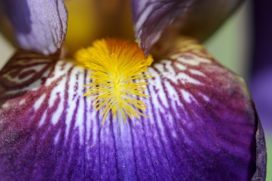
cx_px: 136
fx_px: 1188
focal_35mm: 158
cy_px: 90
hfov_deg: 13.1
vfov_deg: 8.7
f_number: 7.1
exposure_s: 1/800
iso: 200
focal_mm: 105
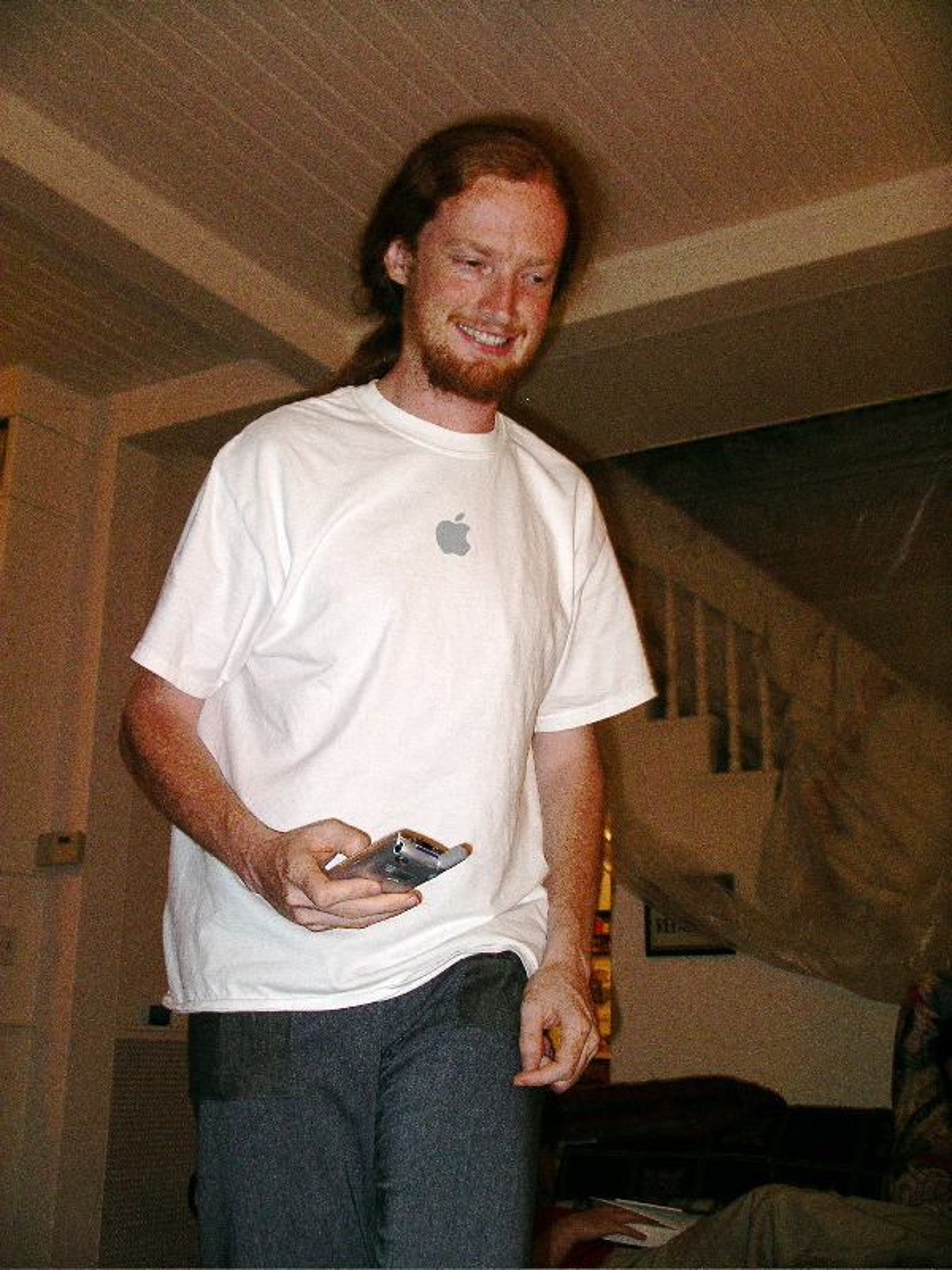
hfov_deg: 32.2
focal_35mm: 45
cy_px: 635
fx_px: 1650
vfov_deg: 42.1
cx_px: 476
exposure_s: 1/42
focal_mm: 9.3
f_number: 3
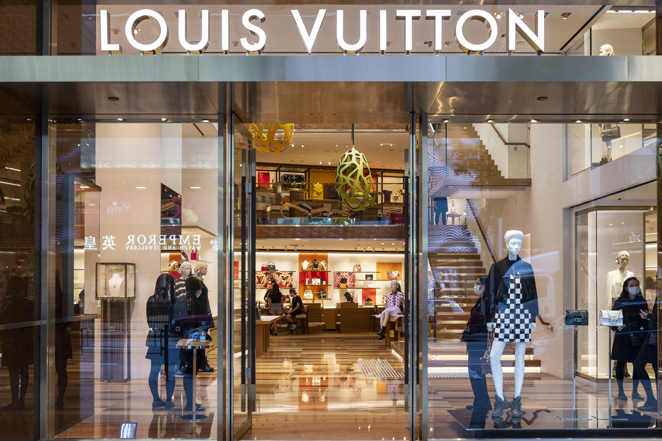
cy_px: 220
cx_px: 331
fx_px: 643
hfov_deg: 54.5
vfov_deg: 37.8
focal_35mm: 35
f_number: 4
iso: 1000
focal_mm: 35
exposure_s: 1/200
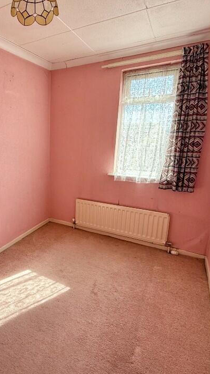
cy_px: 181
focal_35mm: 22
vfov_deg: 81.2
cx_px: 40
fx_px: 218
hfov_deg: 48.4
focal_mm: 2.22
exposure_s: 1/171
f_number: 2.2
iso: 64
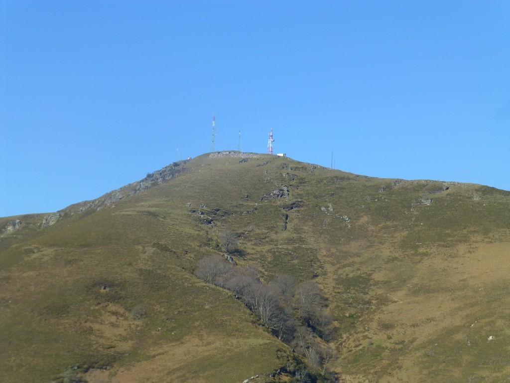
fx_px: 1606
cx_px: 255
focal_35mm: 109
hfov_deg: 18.0
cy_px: 192
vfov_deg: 13.6
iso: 100
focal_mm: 19.4
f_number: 5.3
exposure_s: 1/500
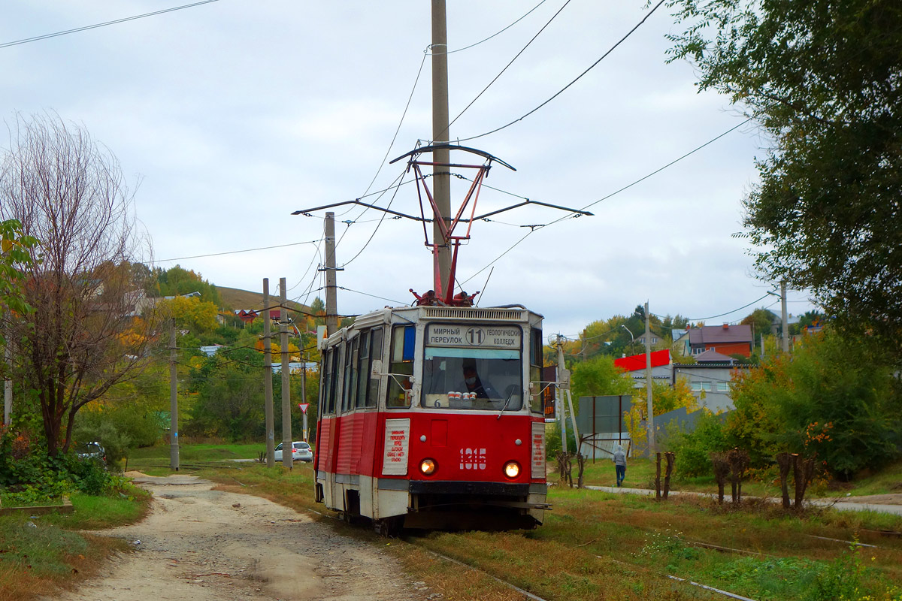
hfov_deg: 21.9
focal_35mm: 93
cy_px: 300
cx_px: 451
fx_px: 2330
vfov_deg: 14.7
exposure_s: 1/500
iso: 160
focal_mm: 34.59
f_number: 4.9
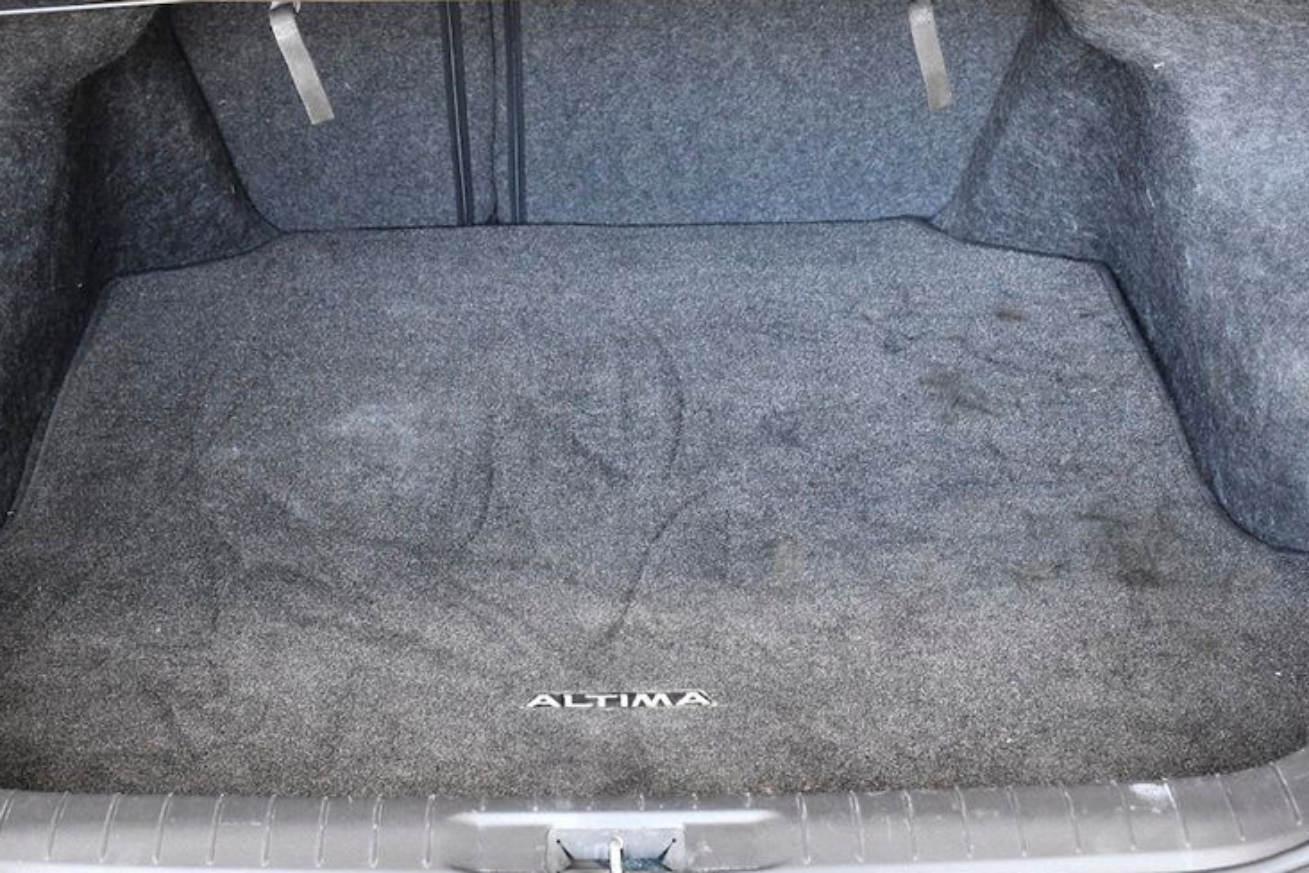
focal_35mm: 63
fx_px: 2291
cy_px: 350
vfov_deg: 21.5
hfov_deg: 31.9
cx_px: 603
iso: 2500
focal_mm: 30
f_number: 6.3
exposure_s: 1/160
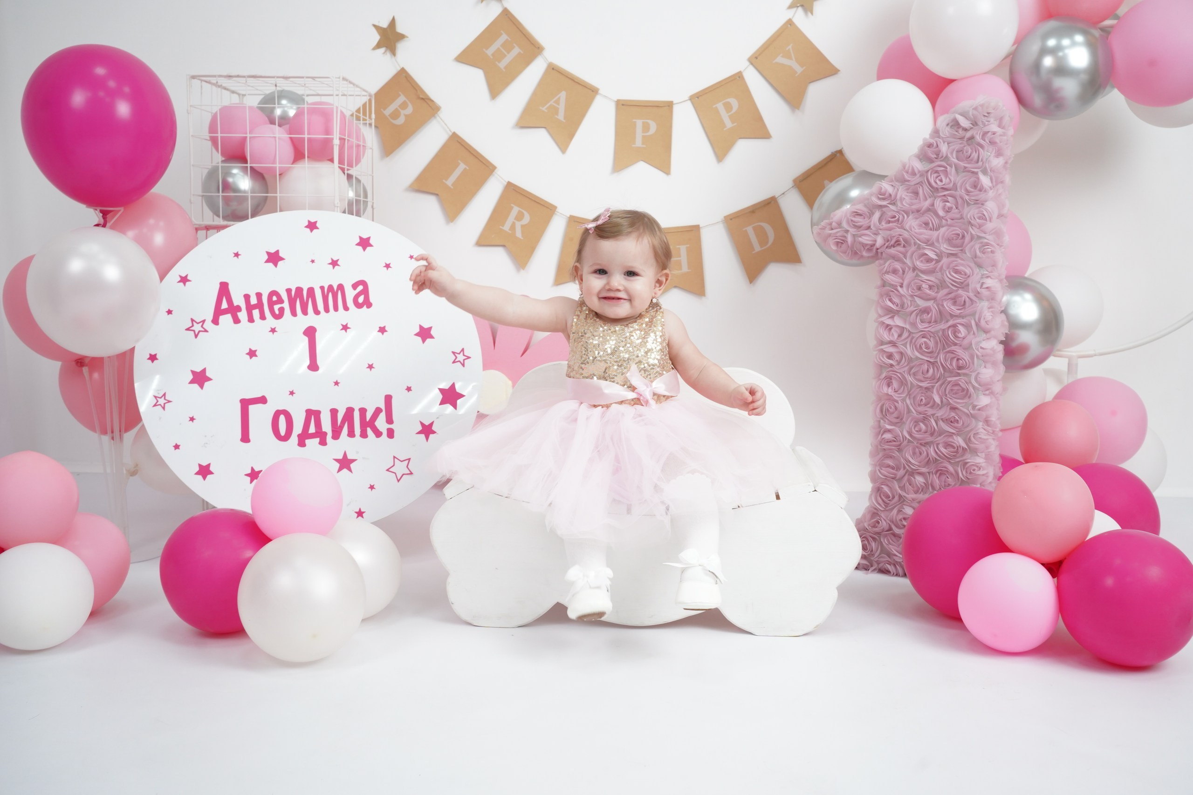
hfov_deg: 54.4
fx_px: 1160
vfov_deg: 37.9
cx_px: 596
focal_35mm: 35
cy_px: 398
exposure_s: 1/160
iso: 2000
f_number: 7.1
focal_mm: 35
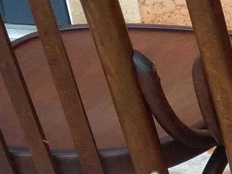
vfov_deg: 7.6
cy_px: 312
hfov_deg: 9.0
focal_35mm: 191
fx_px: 1281
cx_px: 609
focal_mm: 3.54
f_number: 2
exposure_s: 1/120
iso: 140
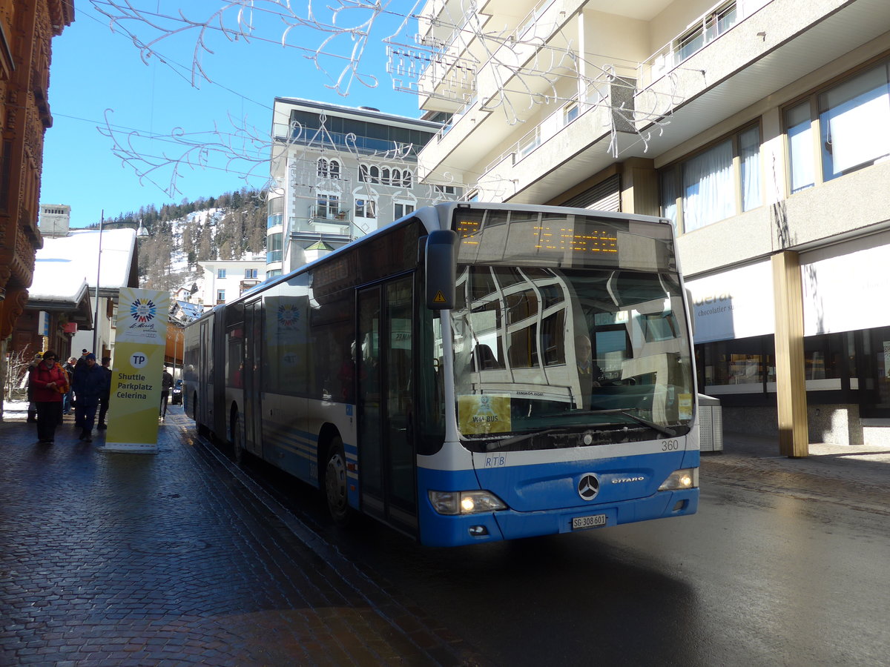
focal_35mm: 29
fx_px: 746
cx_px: 445
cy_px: 334
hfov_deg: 61.7
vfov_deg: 48.2
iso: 80
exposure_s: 1/640
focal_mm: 6
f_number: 2.8
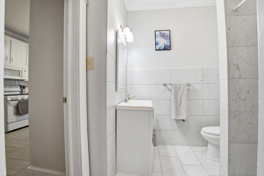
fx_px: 117
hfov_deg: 96.7
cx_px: 132
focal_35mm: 16
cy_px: 88
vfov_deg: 73.8
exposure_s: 1/160
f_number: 9
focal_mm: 16
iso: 1000
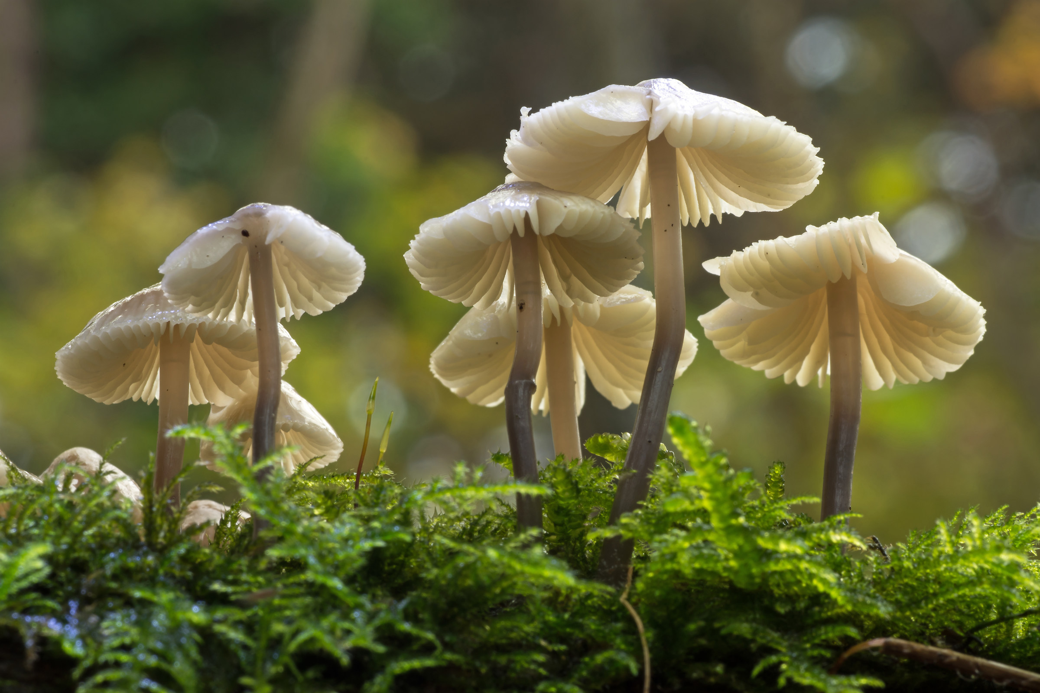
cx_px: 520
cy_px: 346
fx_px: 3900
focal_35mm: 135
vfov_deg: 10.2
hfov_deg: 15.2
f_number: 29
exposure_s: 1.3
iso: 100
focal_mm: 90
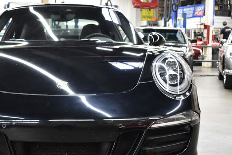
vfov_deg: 21.2
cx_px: 60
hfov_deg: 30.9
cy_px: 101
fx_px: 412
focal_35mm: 64
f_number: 4.2
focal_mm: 28
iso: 1400
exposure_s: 1/50
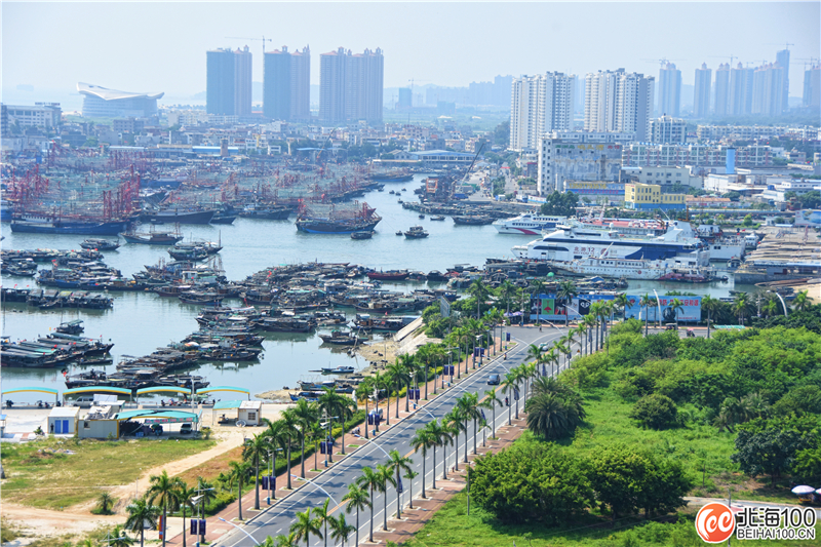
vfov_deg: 15.2
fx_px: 2052
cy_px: 274
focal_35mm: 90
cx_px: 410
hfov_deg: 22.6
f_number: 4.8
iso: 200
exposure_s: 1/1250
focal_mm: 60
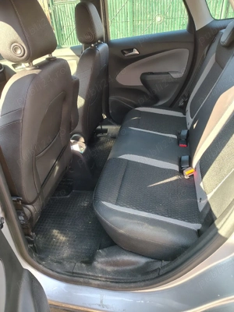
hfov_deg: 56.8
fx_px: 216
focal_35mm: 24
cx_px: 117
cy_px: 156
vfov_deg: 71.6
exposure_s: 1/100
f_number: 1.8
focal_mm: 5.56
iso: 246
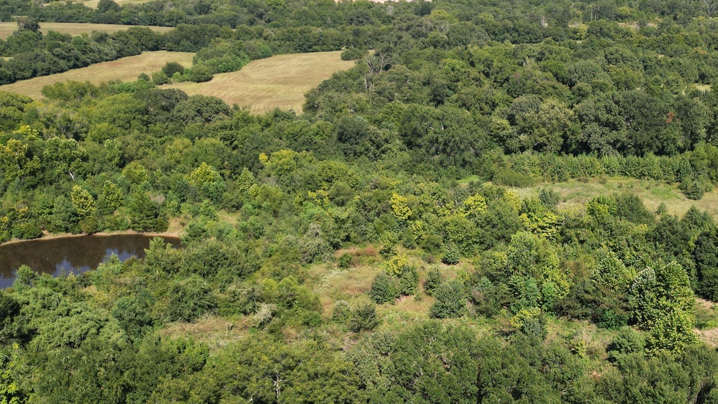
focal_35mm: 41
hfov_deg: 48.3
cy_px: 295
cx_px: 496
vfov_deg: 28.7
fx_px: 781
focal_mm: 6.72
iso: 130
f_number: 1.7
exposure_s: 1/2000
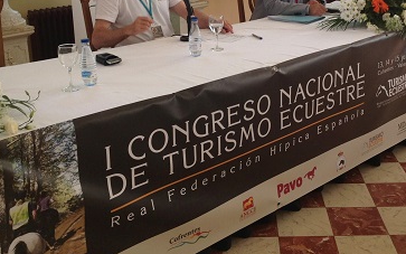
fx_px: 587
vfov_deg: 24.0
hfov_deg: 38.0
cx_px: 250
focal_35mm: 53
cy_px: 50
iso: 80
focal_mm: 4.28
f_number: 2.4
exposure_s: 1/60
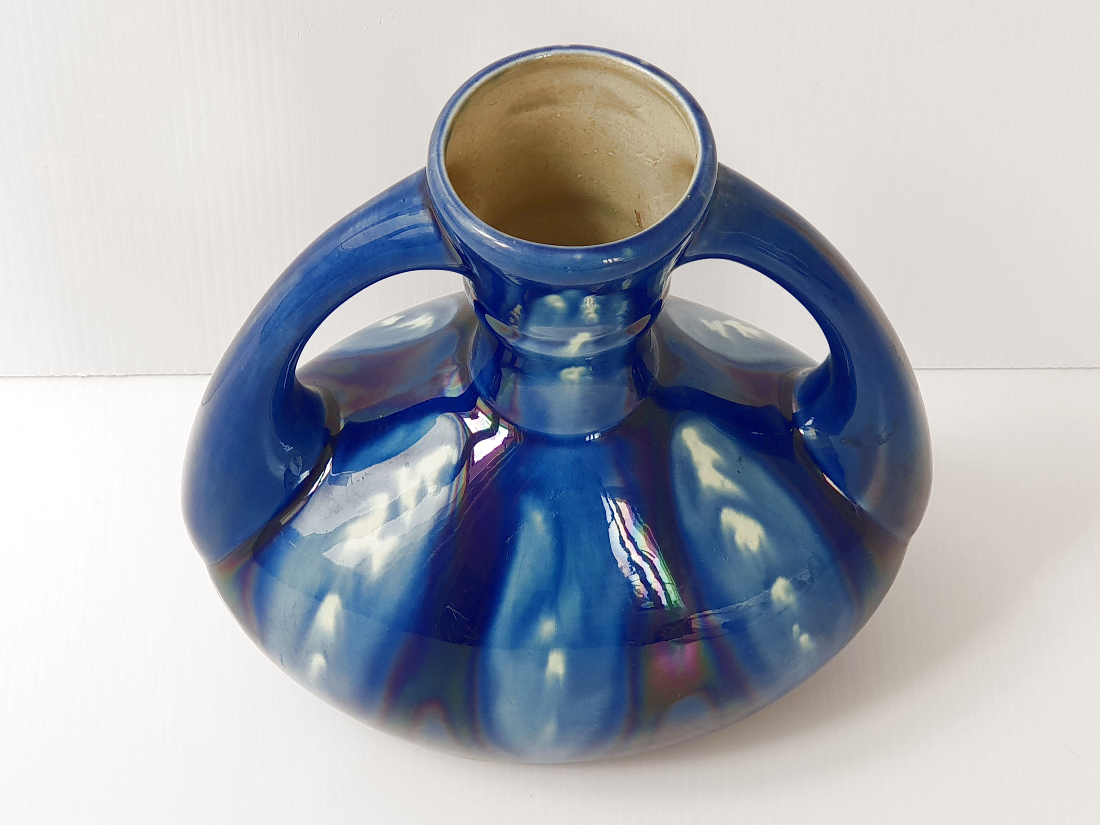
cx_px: 550
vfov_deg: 28.0
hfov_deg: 36.8
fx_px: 1652
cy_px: 412
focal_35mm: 52
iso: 40
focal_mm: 6
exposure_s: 1/30
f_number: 2.4
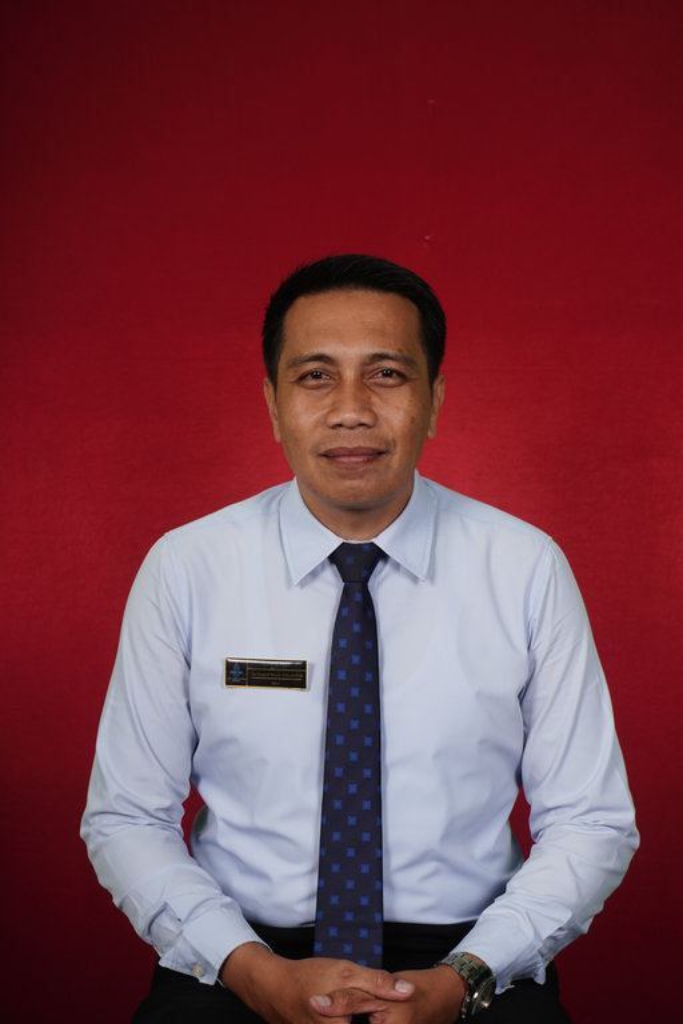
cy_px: 512
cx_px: 342
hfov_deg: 19.3
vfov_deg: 28.6
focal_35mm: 70
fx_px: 2006
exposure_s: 1/160
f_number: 6.3
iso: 400
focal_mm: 47
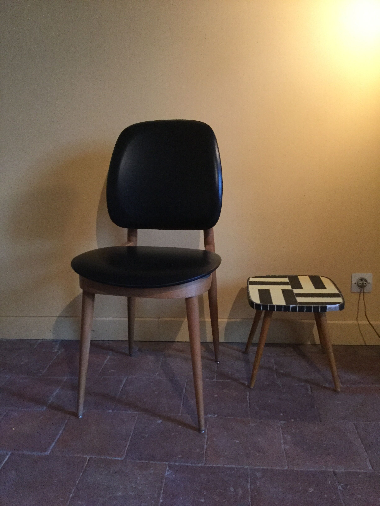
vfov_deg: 58.4
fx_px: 454
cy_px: 253
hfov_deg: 45.4
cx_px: 190
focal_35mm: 31
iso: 250
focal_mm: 3.3
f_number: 2.4
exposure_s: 1/20
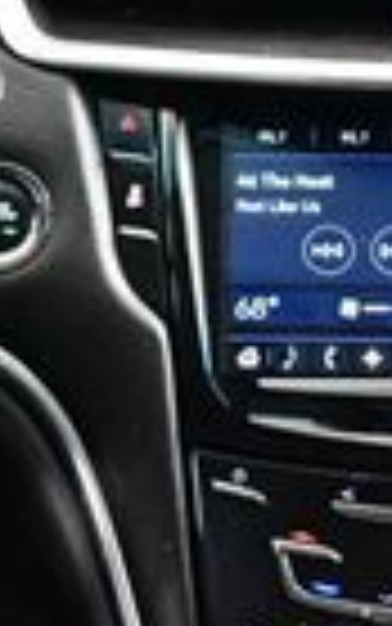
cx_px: -90
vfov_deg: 12.3
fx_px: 2886
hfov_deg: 7.7
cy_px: 522
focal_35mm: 169
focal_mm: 18
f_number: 3.5
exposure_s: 1/60
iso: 4500
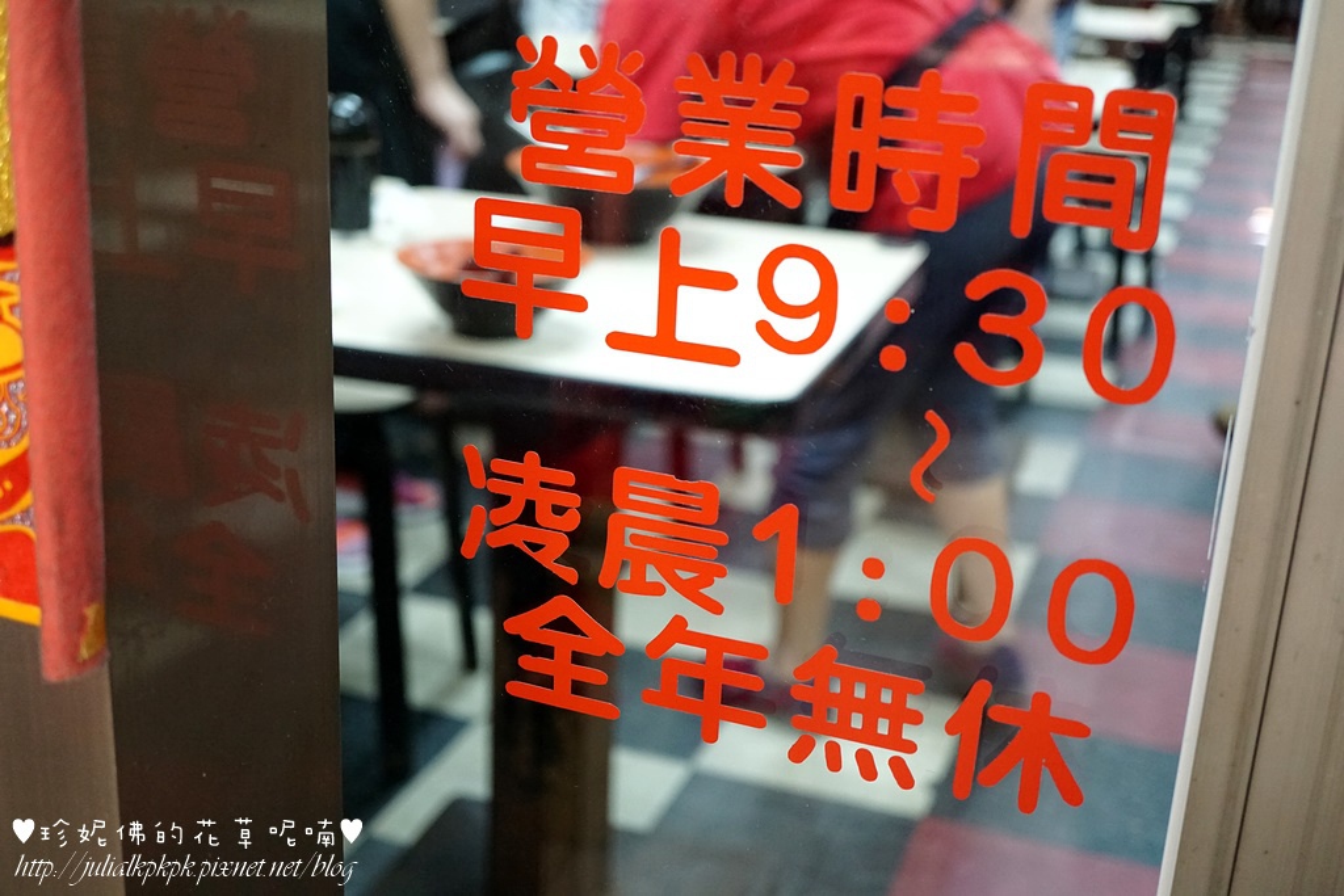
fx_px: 1680
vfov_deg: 29.9
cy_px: 448
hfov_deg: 43.6
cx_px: 672
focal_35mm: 45
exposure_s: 1/60
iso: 1600
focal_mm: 30
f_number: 3.5
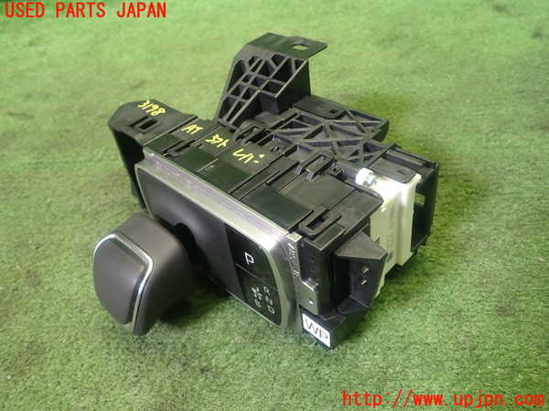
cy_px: 206
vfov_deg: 46.8
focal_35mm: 30
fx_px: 476
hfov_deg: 60.0
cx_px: 274
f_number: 2.3
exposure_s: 1/30
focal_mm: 5.4
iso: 200
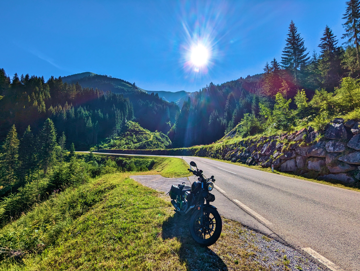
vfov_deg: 78.2
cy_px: 136
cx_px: 180
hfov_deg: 94.4
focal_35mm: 16
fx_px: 167
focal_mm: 2.35
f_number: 2.2
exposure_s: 1/3448
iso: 51
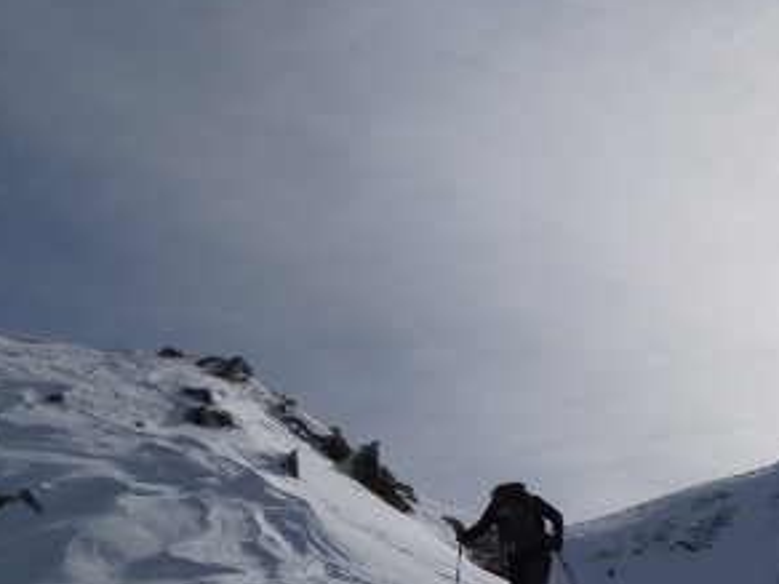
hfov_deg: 24.6
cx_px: 499
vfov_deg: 18.3
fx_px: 1778
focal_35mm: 79
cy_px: 563
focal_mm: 6.4
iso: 100
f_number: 6.3
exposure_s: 1/1600
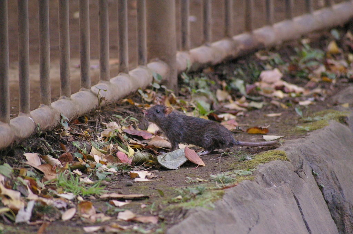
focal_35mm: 450
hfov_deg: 4.6
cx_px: 176
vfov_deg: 3.0
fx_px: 4407
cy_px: 117
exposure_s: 1/200
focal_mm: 300
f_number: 5.6
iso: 3200
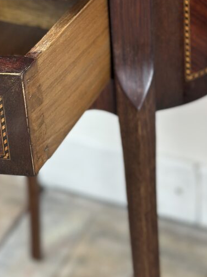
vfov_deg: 19.5
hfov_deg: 15.0
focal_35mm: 98
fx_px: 782
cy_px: 1
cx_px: 64
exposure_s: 1/50
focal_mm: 6.86
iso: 125
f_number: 1.78
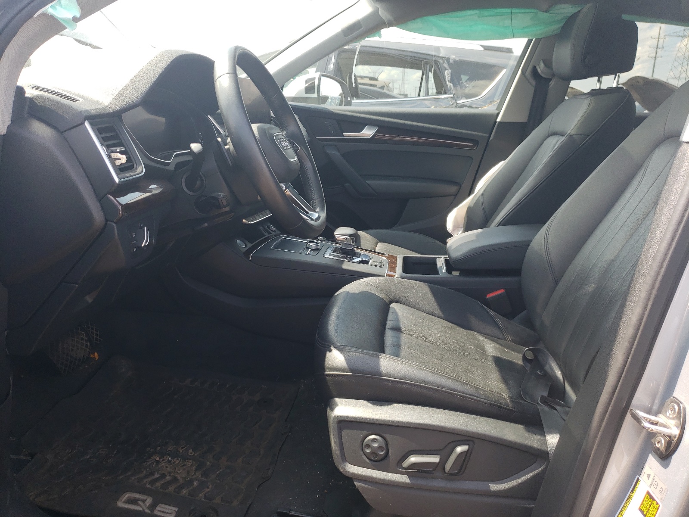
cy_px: 258
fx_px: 518
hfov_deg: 67.3
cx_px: 344
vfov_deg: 53.1
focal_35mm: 26
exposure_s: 1/385
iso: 50
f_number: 1.5
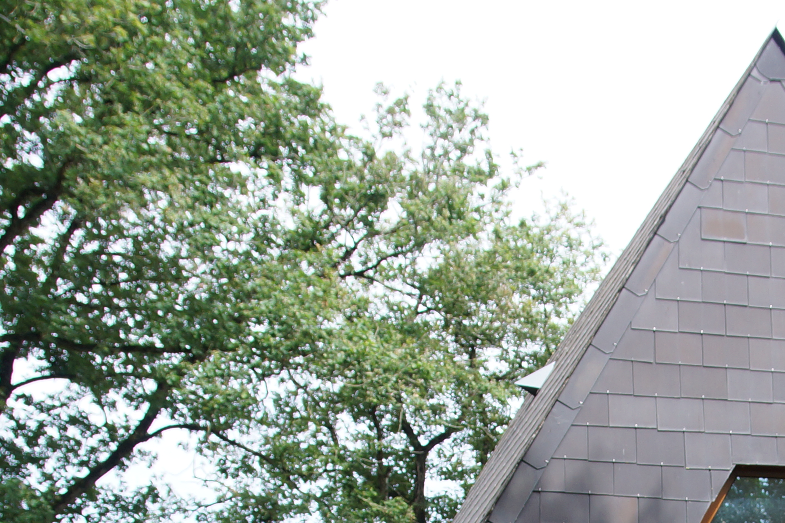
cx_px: 725
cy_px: 699
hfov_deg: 24.7
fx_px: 1735
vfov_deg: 16.2
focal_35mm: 80
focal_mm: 17
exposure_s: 1/250
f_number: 4.5
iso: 100
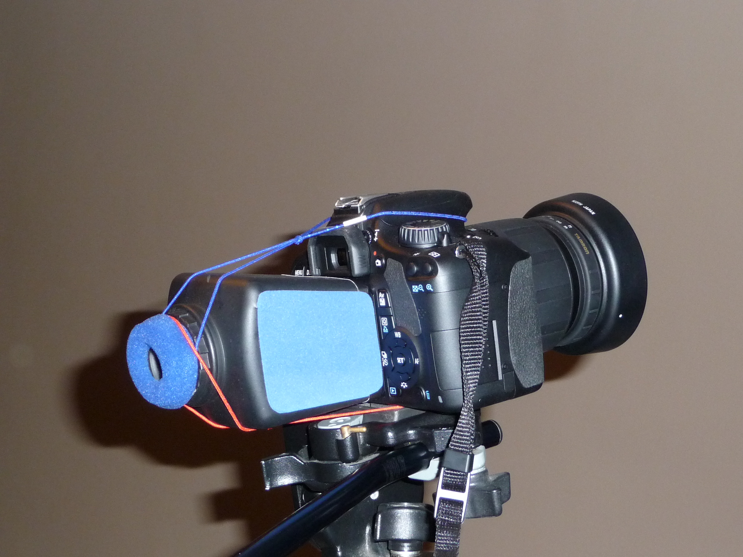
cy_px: 278
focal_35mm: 68
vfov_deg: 21.6
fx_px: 1460
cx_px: 372
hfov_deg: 28.6
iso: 250
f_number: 4.2
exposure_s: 1/30
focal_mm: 8.5
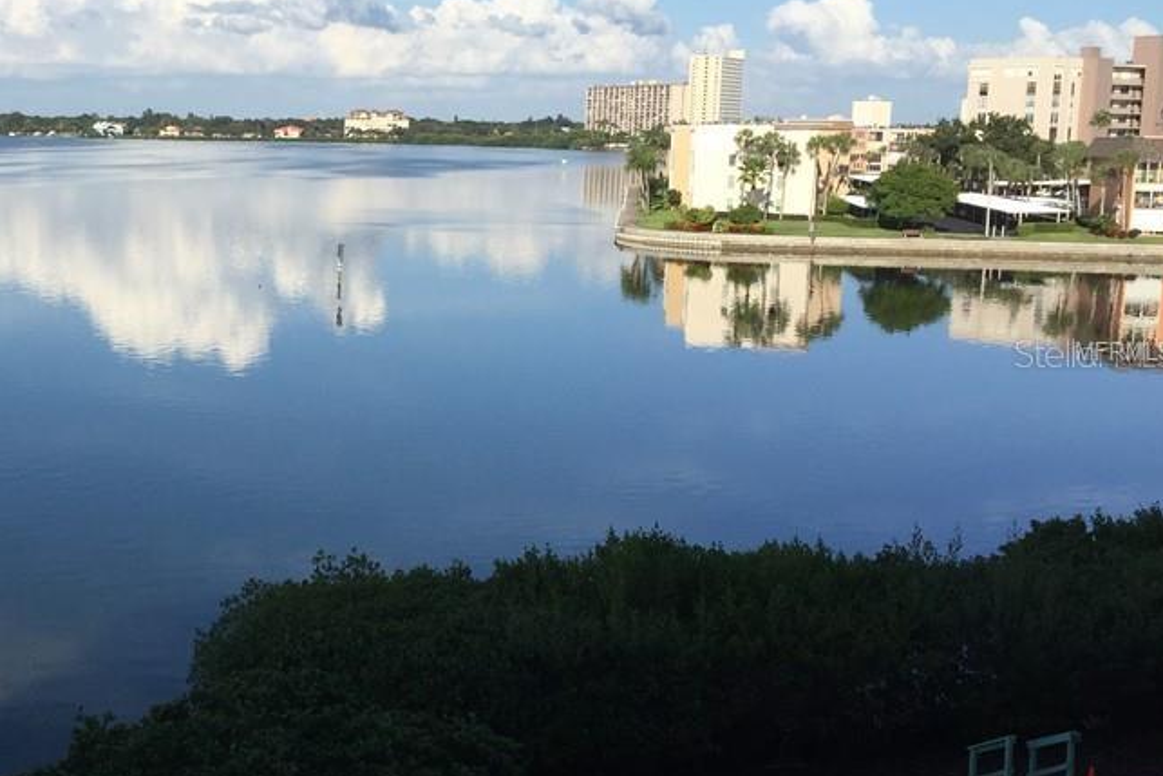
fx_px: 1551
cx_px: 259
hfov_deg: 39.7
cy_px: 353
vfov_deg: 28.1
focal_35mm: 48
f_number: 2.2
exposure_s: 1/2198
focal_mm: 4.15
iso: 32
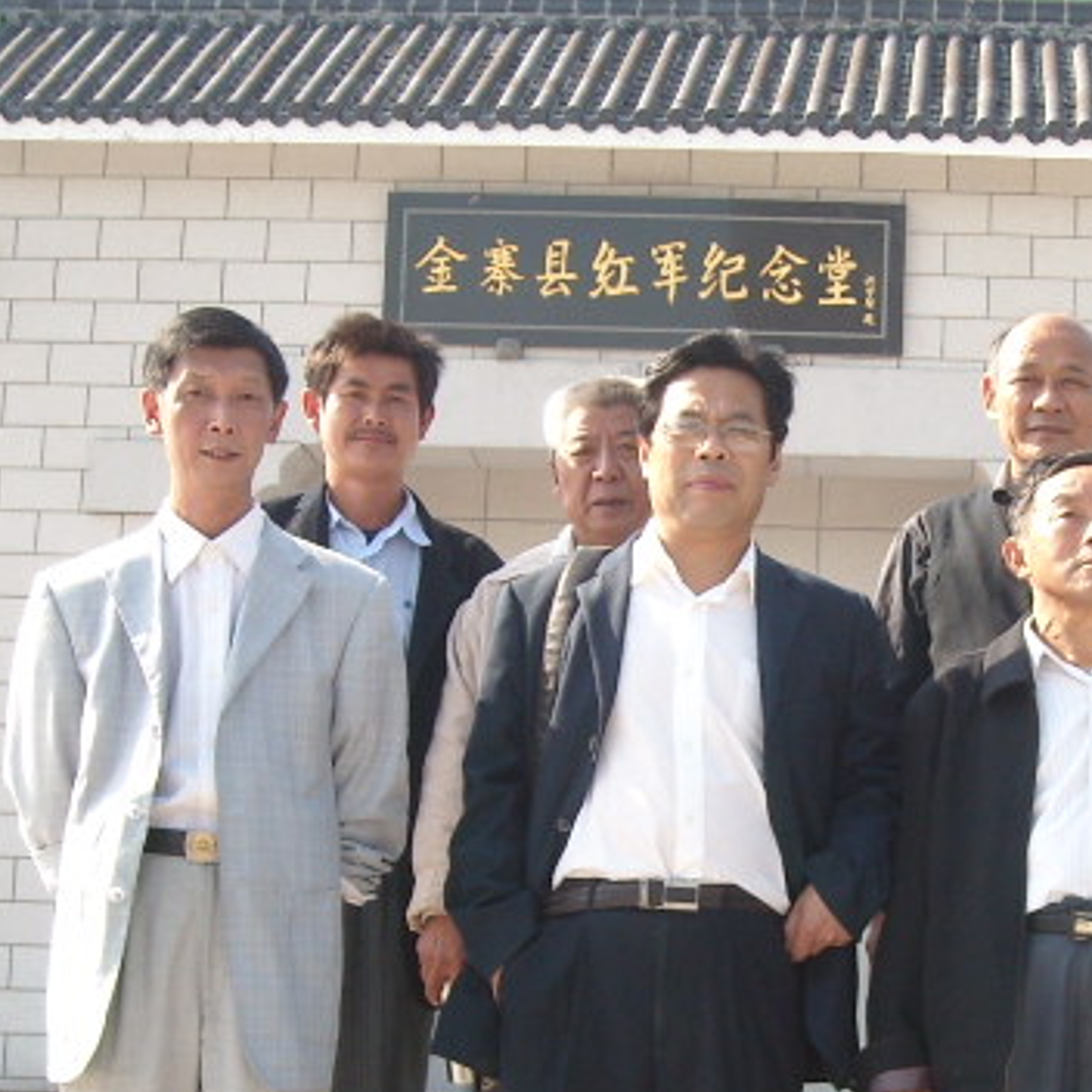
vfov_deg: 19.1
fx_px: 3212
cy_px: 866
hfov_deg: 19.0
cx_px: 965
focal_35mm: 90
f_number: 2.8
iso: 64
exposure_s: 1/353
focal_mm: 5.7
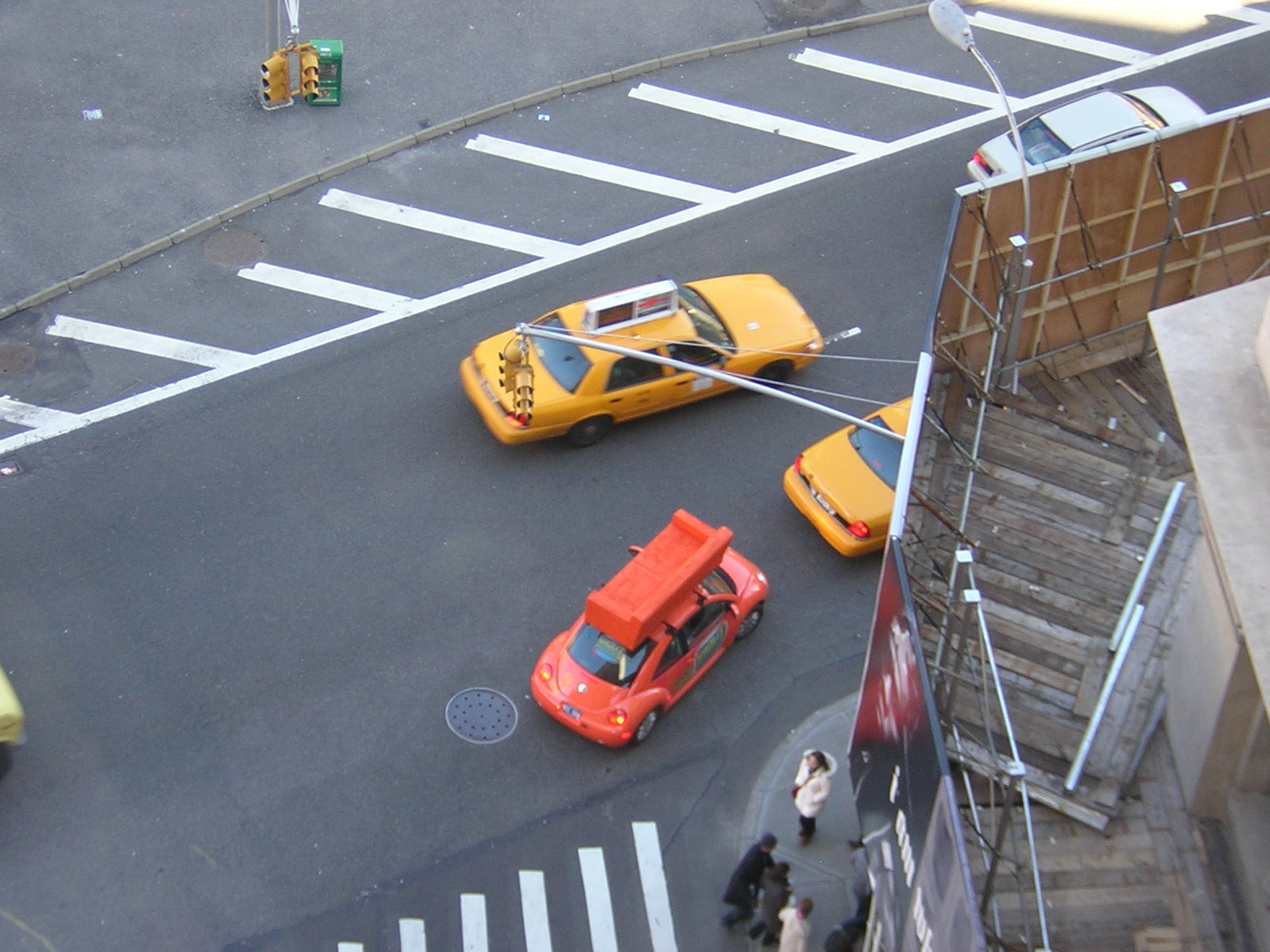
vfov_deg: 15.9
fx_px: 3412
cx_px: 635
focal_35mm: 93
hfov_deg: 21.1
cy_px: 476
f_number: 4.3
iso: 145
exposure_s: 1/30
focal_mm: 12.1
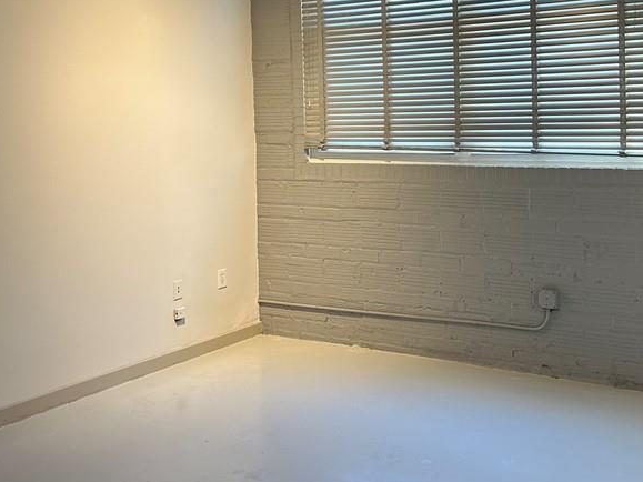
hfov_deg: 40.8
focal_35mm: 46
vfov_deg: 30.8
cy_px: 99
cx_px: 422
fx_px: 854
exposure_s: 1/60
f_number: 1.5
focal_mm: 5.7
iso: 80
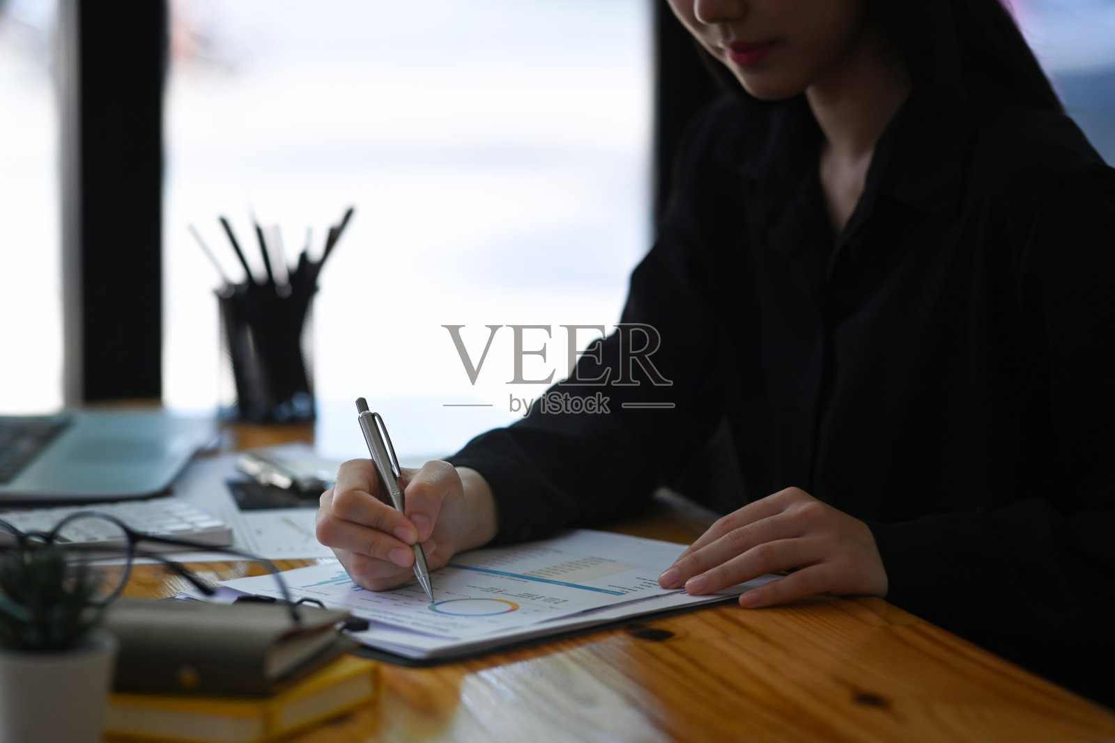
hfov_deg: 19.5
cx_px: 558
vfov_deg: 13.0
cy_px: 372
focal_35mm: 105
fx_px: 3252
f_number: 2.5
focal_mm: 105
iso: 320
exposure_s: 1/1600
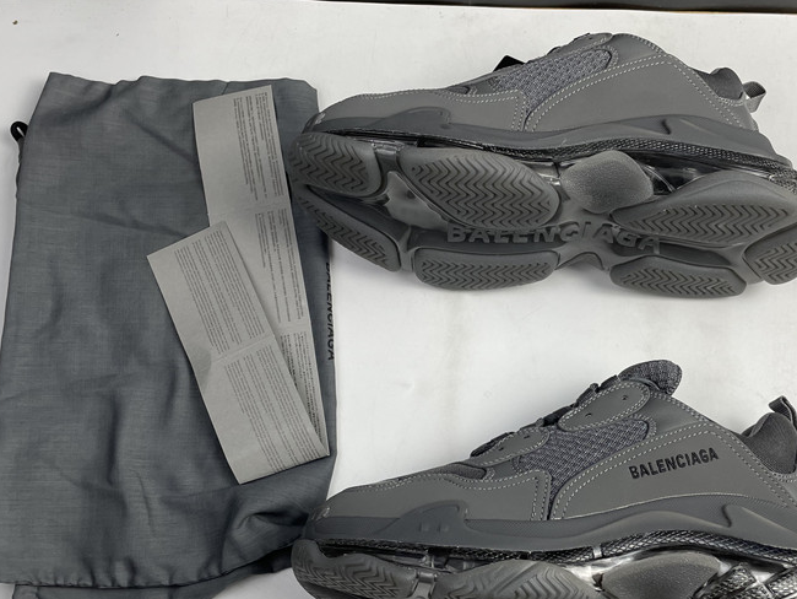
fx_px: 921
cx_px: 468
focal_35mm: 40
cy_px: 350
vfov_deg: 35.9
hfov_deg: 46.6
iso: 50
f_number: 1.6
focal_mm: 4.2
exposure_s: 1/121
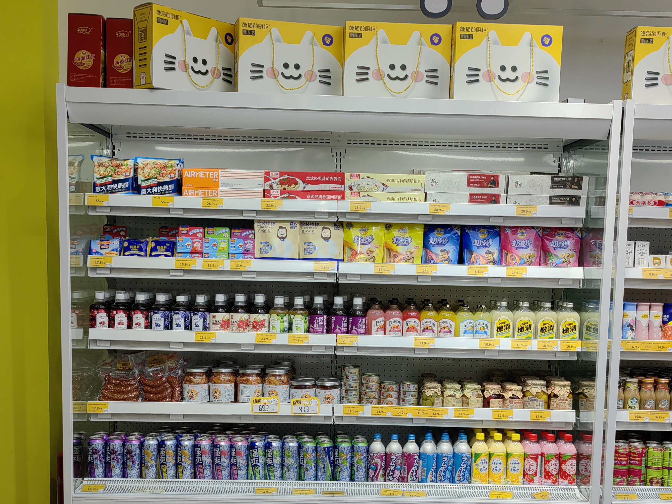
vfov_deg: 34.8
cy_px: 331
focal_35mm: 41
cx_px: 340
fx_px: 796
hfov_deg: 45.8
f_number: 1.8
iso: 160
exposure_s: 1/900
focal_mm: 5.54
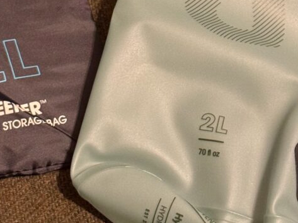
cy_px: 22
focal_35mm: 104
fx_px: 895
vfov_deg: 14.1
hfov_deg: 18.9
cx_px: 146
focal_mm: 6.76
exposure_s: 1/40
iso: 400
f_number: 1.78
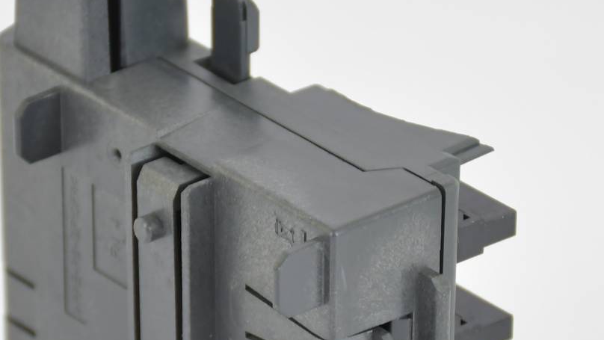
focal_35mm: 336
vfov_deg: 3.6
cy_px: 339
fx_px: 5383
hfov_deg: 6.4
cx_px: 305
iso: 720
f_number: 5.3
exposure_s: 1/125
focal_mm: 80
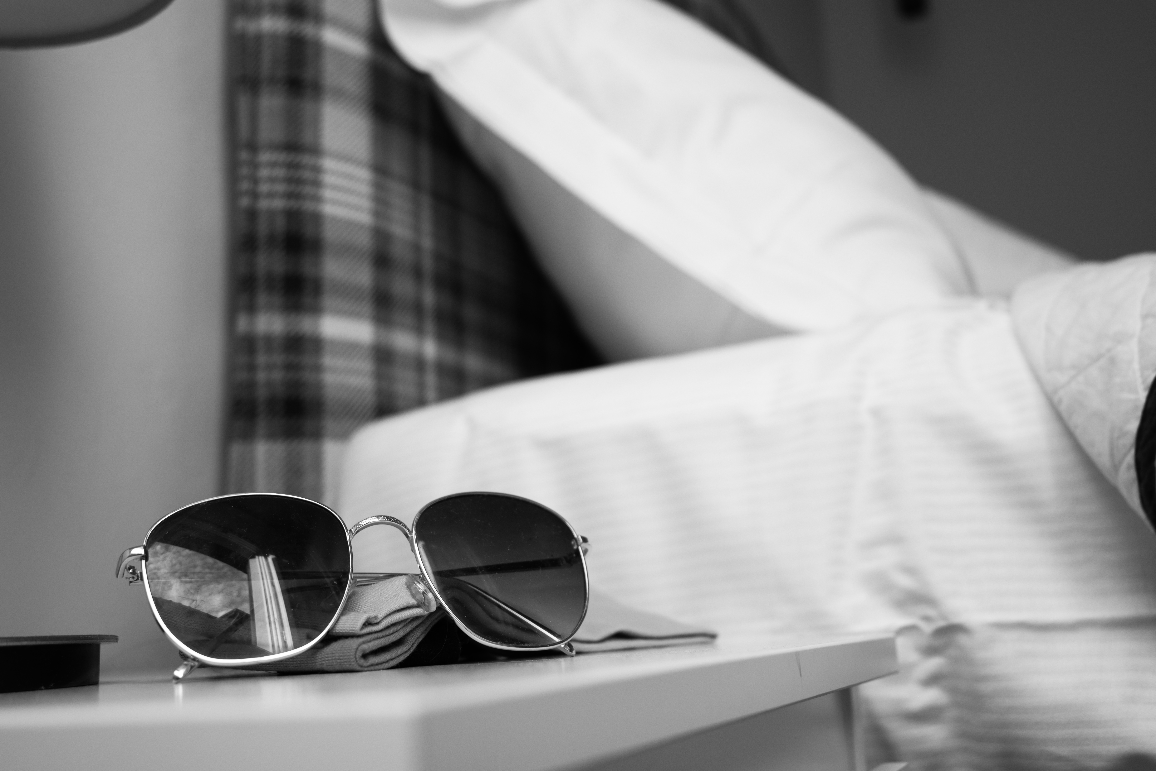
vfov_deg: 36.9
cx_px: 578
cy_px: 386
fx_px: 1156
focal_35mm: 36
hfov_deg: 53.1
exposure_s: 1/100
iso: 100
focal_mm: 36
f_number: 5
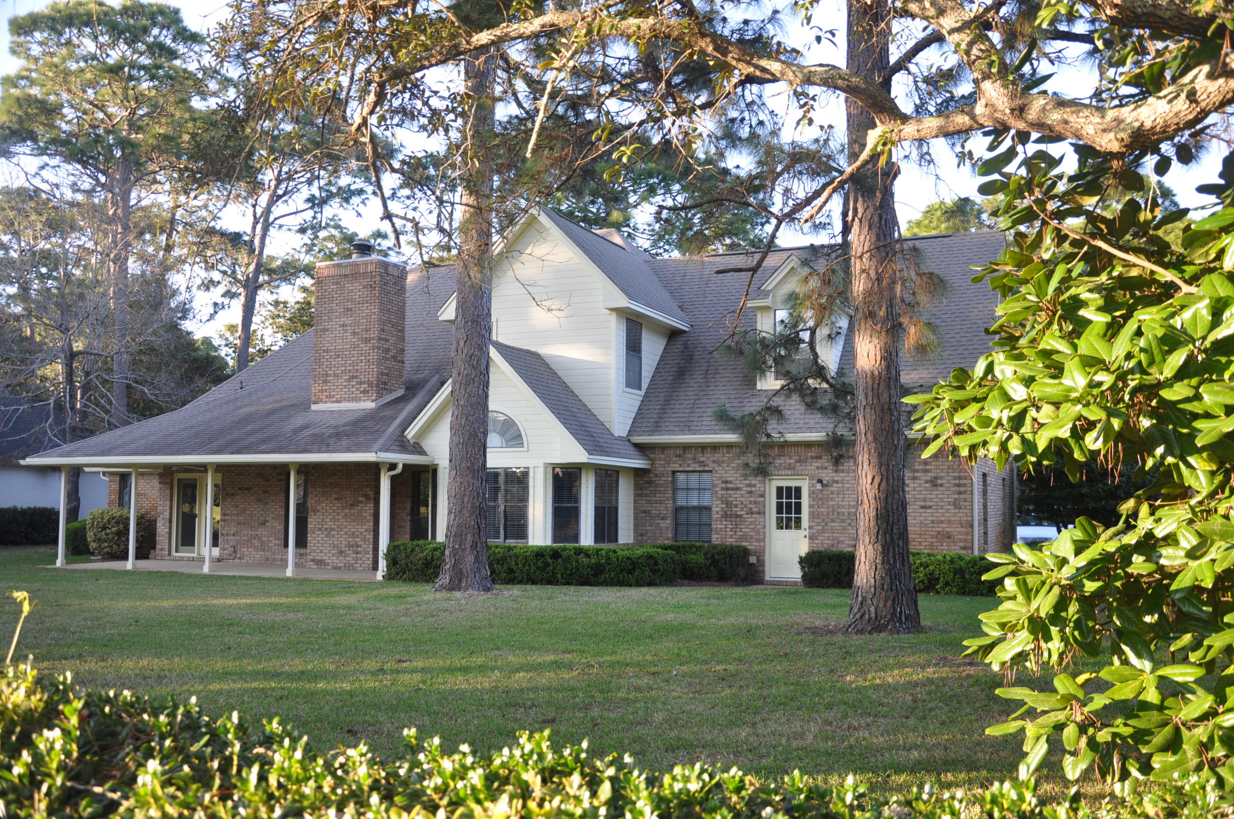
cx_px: 617
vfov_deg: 39.9
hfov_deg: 57.3
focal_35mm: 33
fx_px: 1130
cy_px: 410
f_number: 4
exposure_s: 1/60
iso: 400
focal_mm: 22
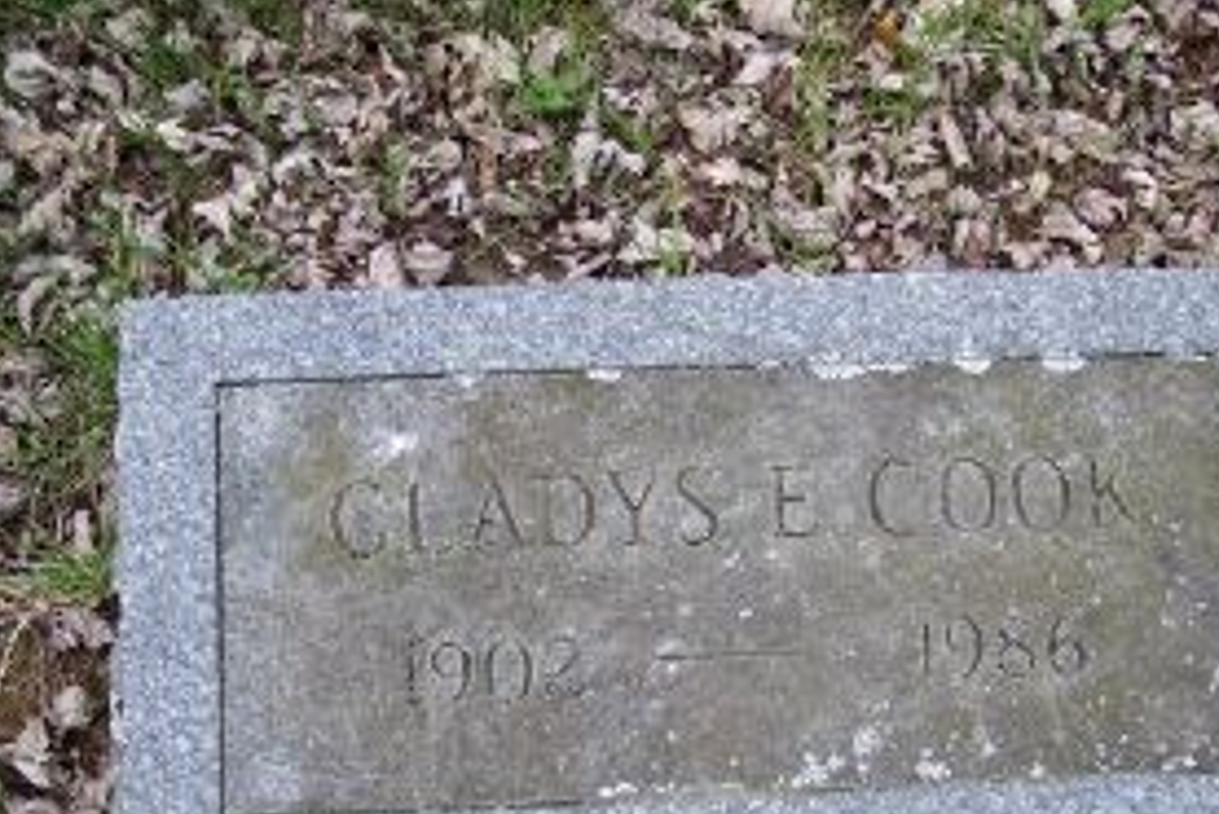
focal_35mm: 57
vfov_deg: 23.5
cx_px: 757
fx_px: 1931
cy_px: 651
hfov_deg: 34.9
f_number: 2.8
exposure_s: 1/700
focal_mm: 8
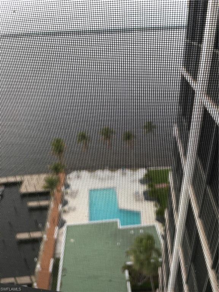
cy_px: 146
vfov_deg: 67.3
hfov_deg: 53.1
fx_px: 219
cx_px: 110
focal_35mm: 26
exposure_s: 1/801
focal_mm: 5.96
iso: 50
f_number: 1.6
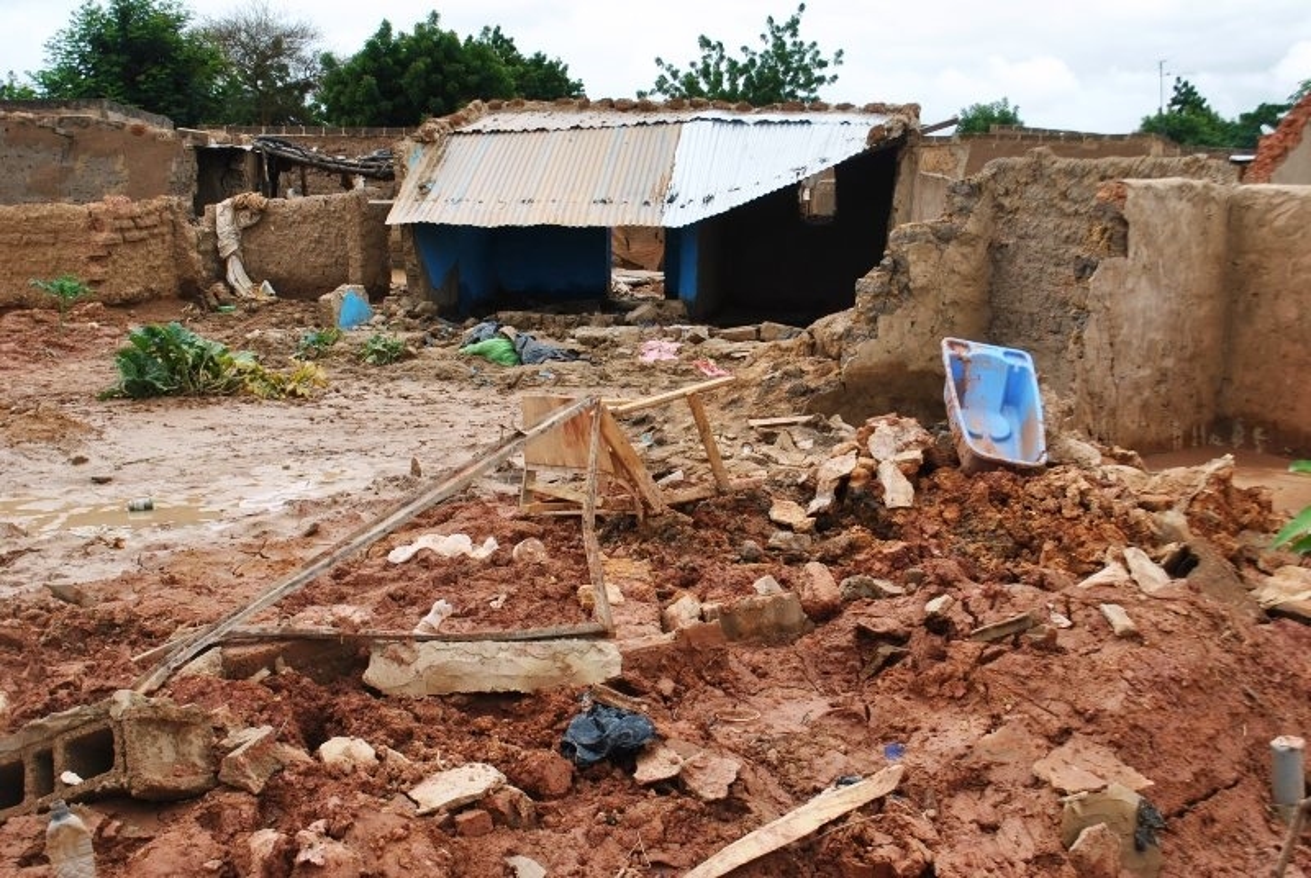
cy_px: 439
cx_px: 656
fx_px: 1422
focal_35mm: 39
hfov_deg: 49.5
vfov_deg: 34.3
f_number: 7.1
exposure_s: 1/200
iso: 100
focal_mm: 26
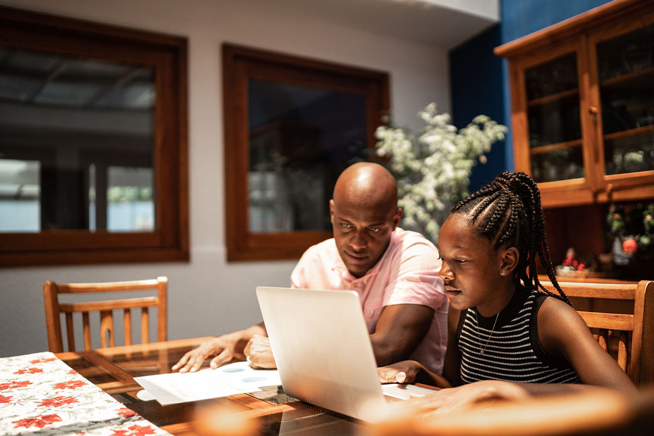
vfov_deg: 37.9
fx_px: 636
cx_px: 327
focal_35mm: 35
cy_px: 218
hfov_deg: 54.4
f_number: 1.4
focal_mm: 35
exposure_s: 1/1600
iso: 160
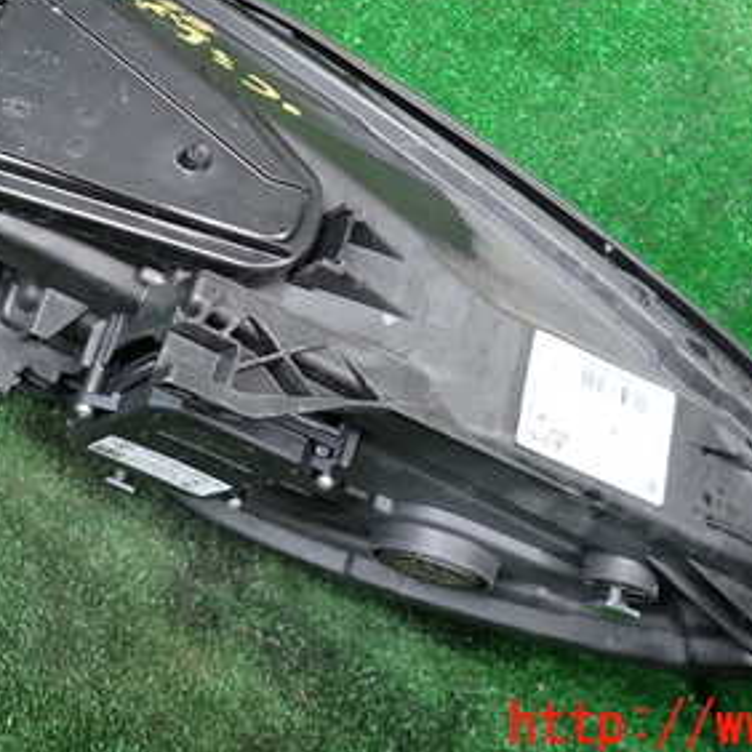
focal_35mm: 47
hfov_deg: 36.0
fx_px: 1155
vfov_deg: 35.0
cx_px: 312
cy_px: 160
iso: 160
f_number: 2
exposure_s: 1/60
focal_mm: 4.5
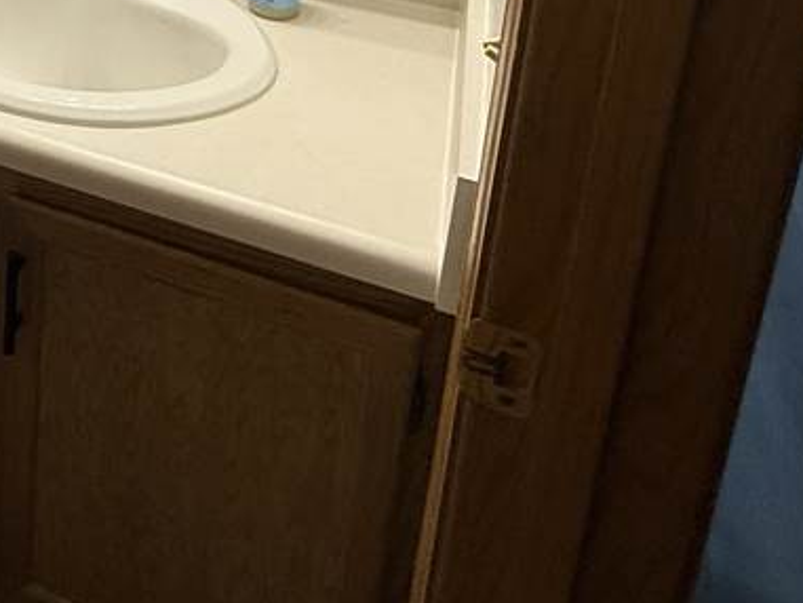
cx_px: -80
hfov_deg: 34.8
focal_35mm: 47
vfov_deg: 25.9
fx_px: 1091
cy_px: -202
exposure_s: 1/120
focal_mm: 2.22
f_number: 2.2
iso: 200
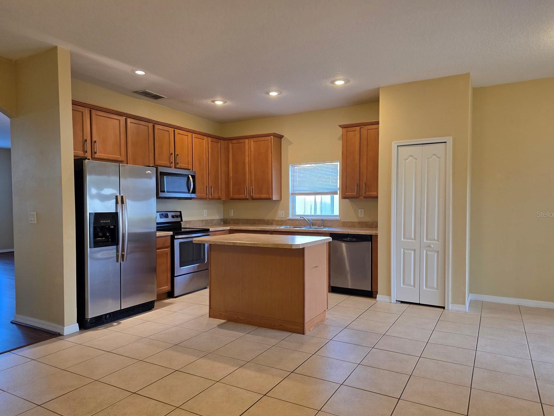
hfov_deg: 71.6
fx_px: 384
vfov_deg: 56.8
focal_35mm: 24
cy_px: 214
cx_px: 282
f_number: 1.7
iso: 200
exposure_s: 1/120
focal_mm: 6.3
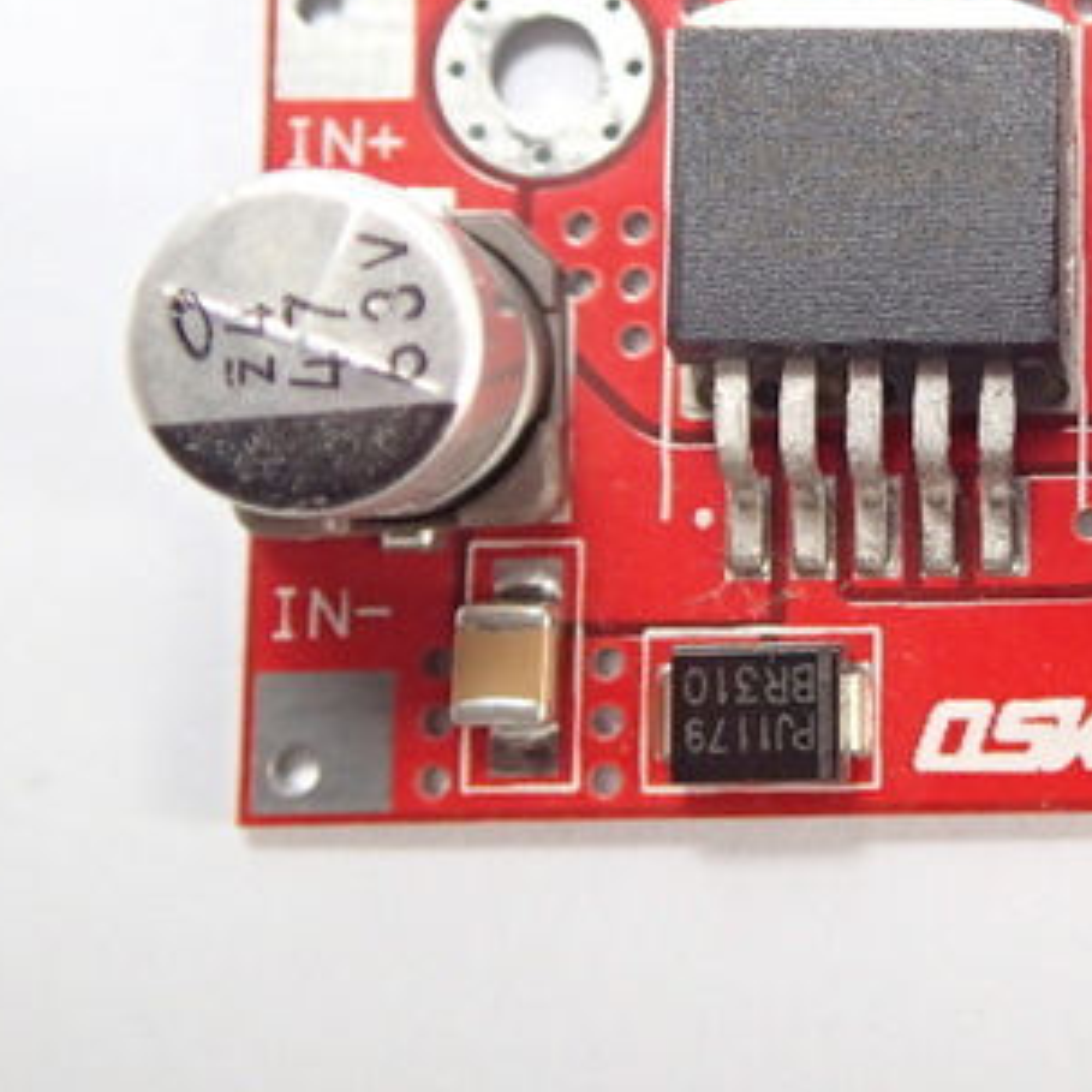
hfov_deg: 23.5
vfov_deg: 24.4
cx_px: 1128
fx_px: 2498
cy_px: 274
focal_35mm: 70
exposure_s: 1/125
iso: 500
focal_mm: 5.5
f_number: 2.3
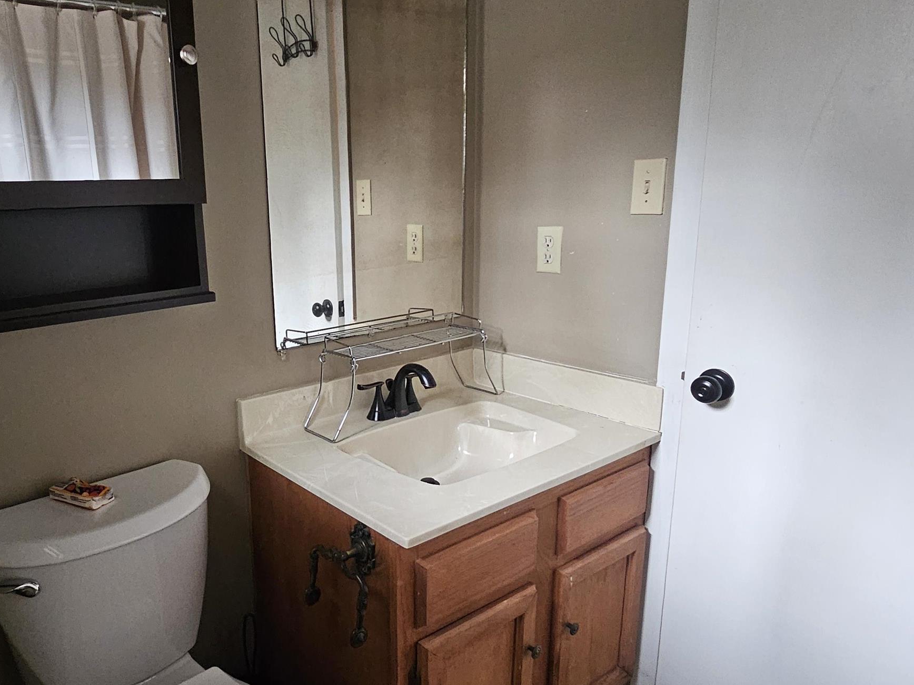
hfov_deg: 71.6
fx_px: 607
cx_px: 299
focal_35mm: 23
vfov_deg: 58.8
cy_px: 361
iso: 800
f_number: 2.2
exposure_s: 1/24
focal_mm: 2.2
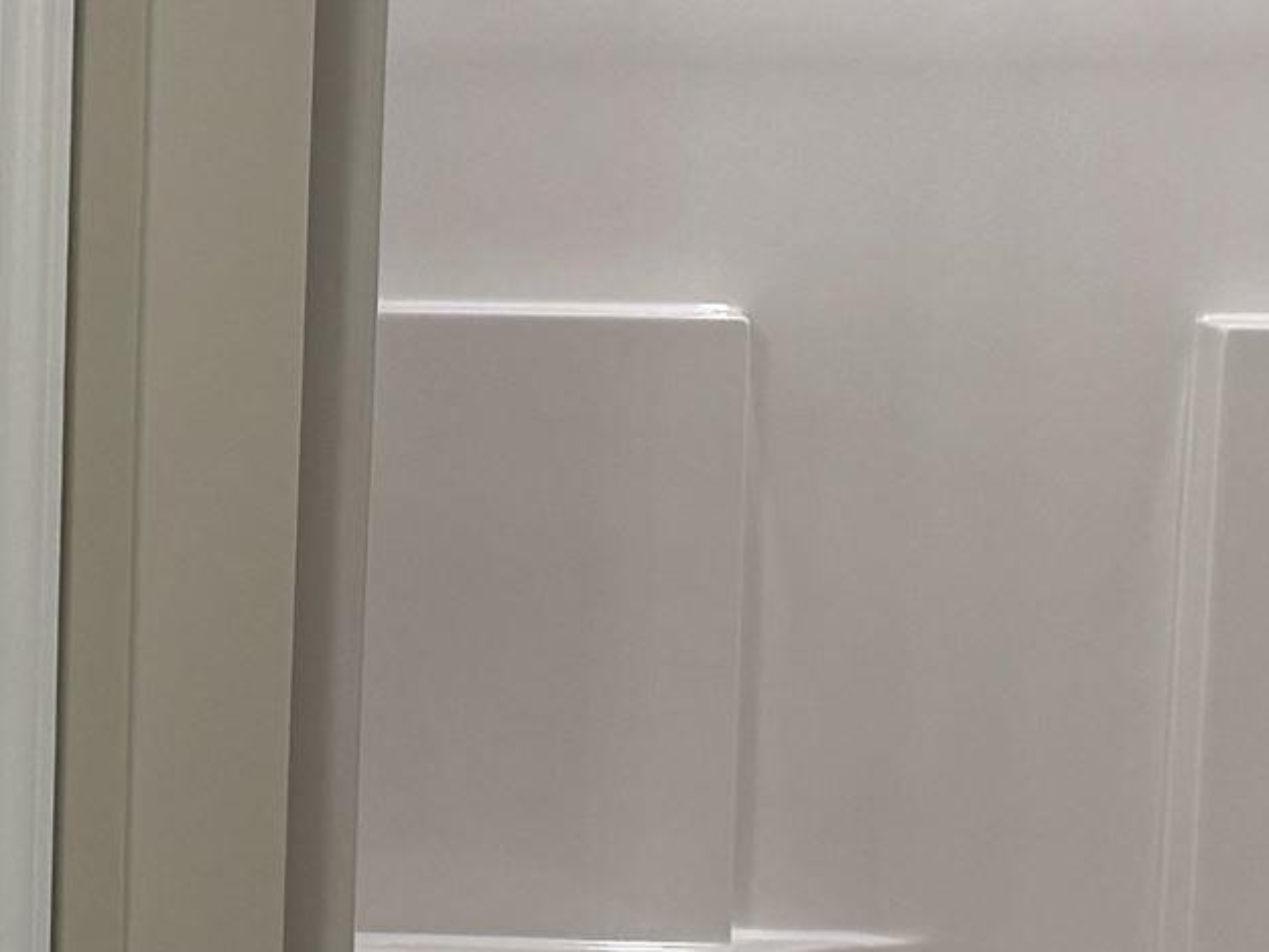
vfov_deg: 12.6
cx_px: -118
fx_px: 4327
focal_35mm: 118
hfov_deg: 16.2
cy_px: 520
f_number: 1.78
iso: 160
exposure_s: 1/146
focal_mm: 6.76
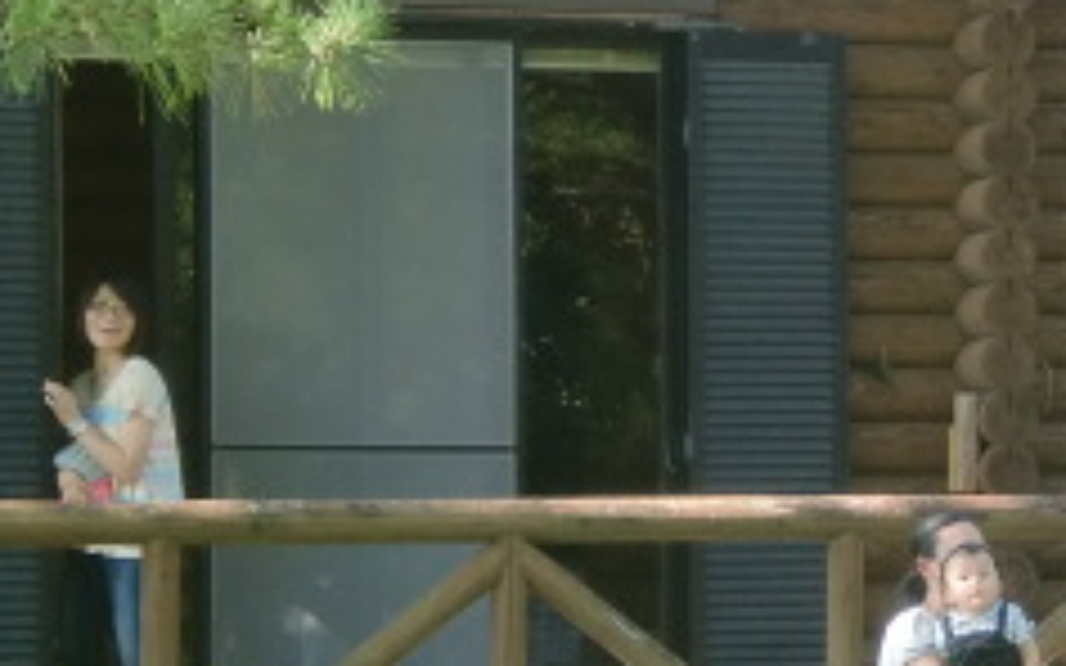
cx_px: 1138
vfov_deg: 5.7
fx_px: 6738
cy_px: 333
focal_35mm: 232
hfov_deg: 9.0
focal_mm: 14.49
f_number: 5
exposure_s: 1/80
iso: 100
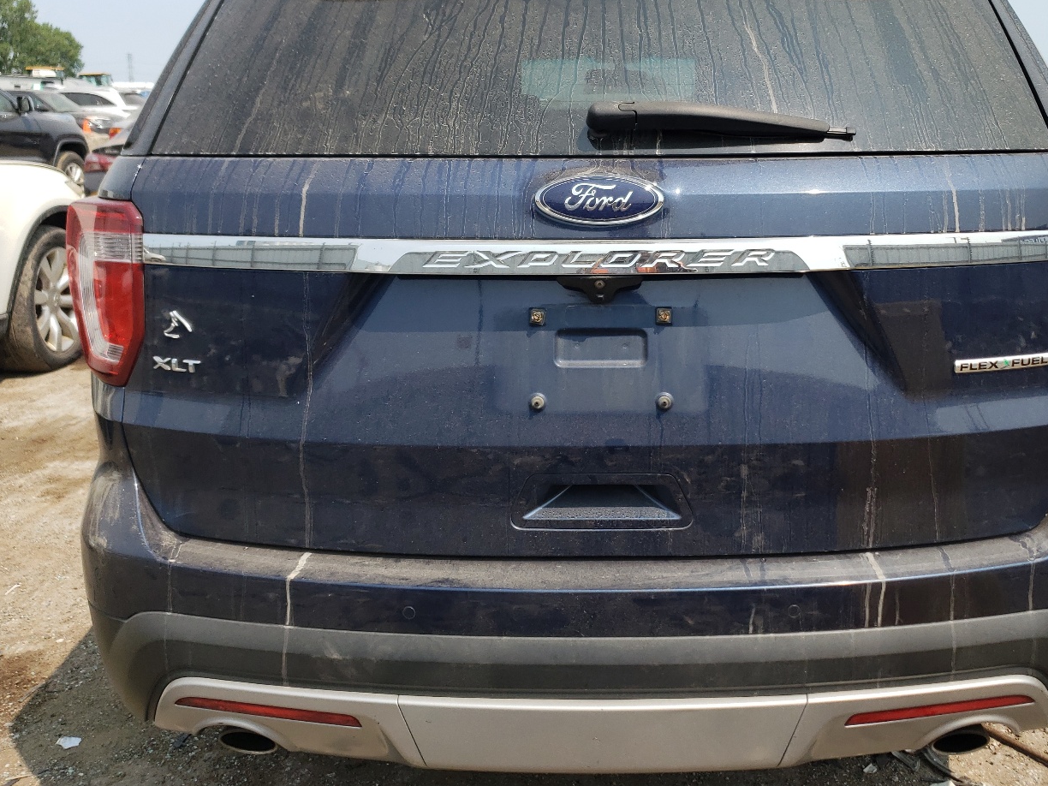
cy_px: 320
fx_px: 1029
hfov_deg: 53.6
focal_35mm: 34
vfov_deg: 41.6
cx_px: 625
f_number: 1.5
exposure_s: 1/2500
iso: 50
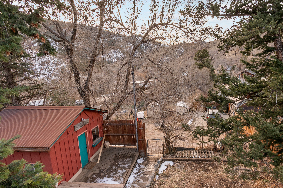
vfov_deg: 59.1
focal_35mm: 21
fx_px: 165
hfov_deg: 80.3
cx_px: 169
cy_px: 109
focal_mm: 17
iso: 400
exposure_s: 1/30
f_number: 8
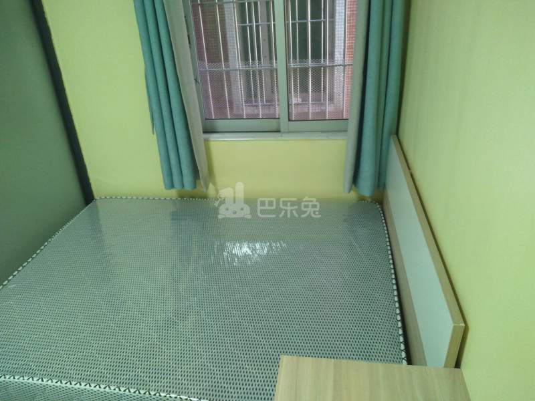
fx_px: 402
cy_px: 200
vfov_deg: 53.1
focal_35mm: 26
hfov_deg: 67.3
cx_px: 268
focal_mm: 3.59
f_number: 1.8
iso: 313
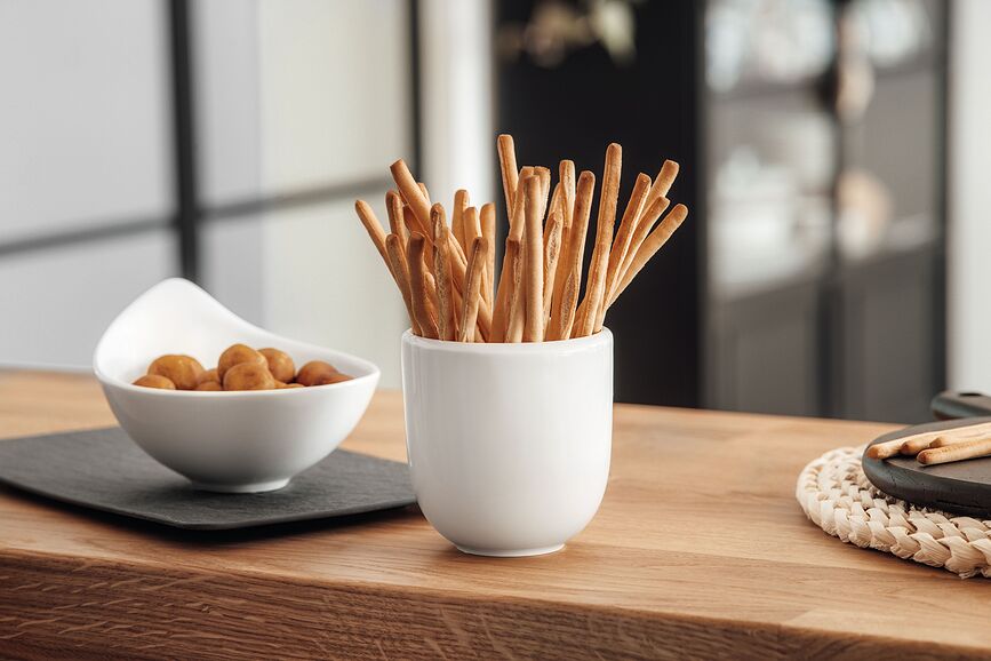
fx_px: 2890
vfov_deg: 13.0
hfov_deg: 19.5
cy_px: 330
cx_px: 496
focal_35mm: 105
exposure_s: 1/4
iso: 100
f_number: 7.1
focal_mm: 105
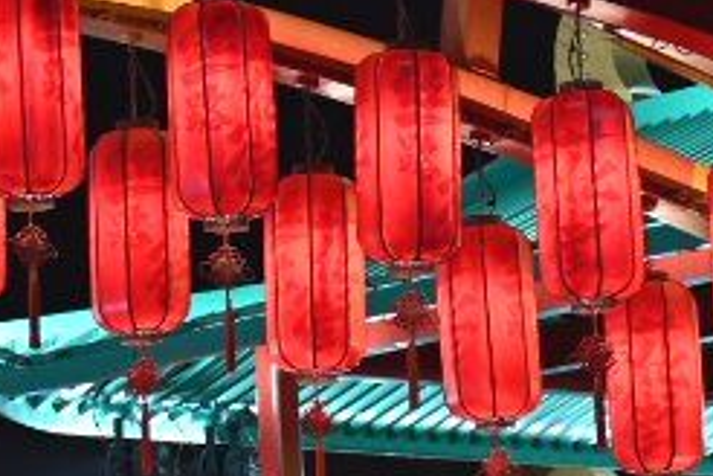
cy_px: 163
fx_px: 6516
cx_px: -87
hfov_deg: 6.2
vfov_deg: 4.2
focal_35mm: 329
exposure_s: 1/125
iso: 1250
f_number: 2.8
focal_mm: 50
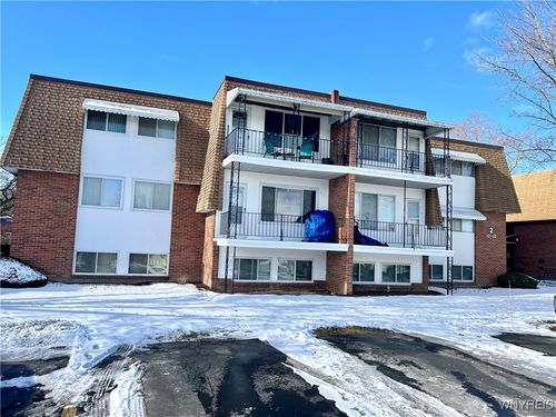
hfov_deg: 67.3
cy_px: 208
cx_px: 278
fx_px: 418
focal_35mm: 26
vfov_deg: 53.1
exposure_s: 1/2994
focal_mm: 5.7
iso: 50
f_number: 1.5
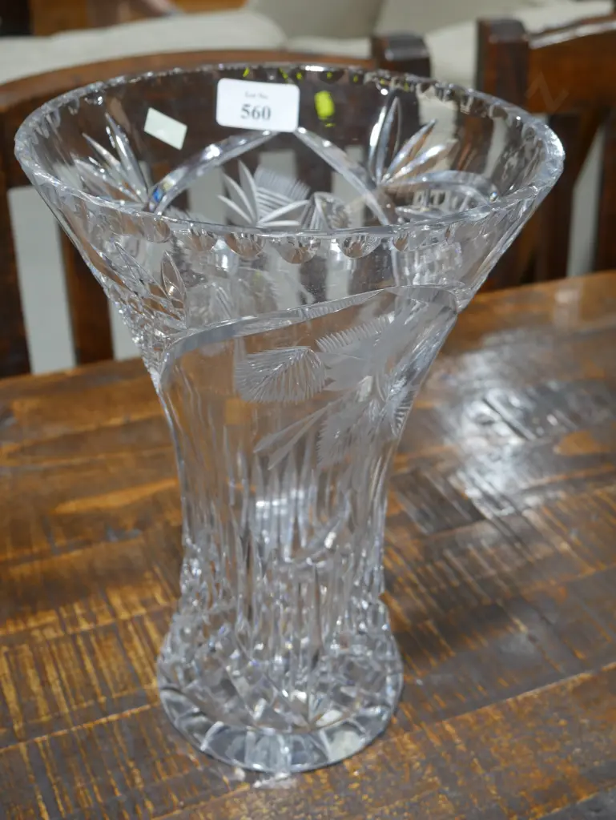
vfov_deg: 41.2
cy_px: 410
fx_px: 1091
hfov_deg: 31.5
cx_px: 308
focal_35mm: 46
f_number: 5.1
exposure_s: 1/60
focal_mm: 23
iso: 640
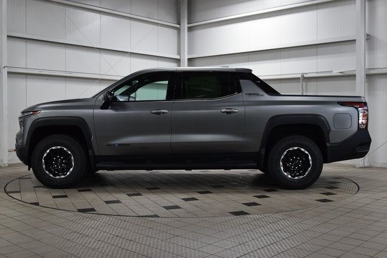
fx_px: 435
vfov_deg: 33.0
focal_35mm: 40
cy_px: 129
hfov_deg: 47.9
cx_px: 194
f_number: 7.1
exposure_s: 1/60
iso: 1600
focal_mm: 27
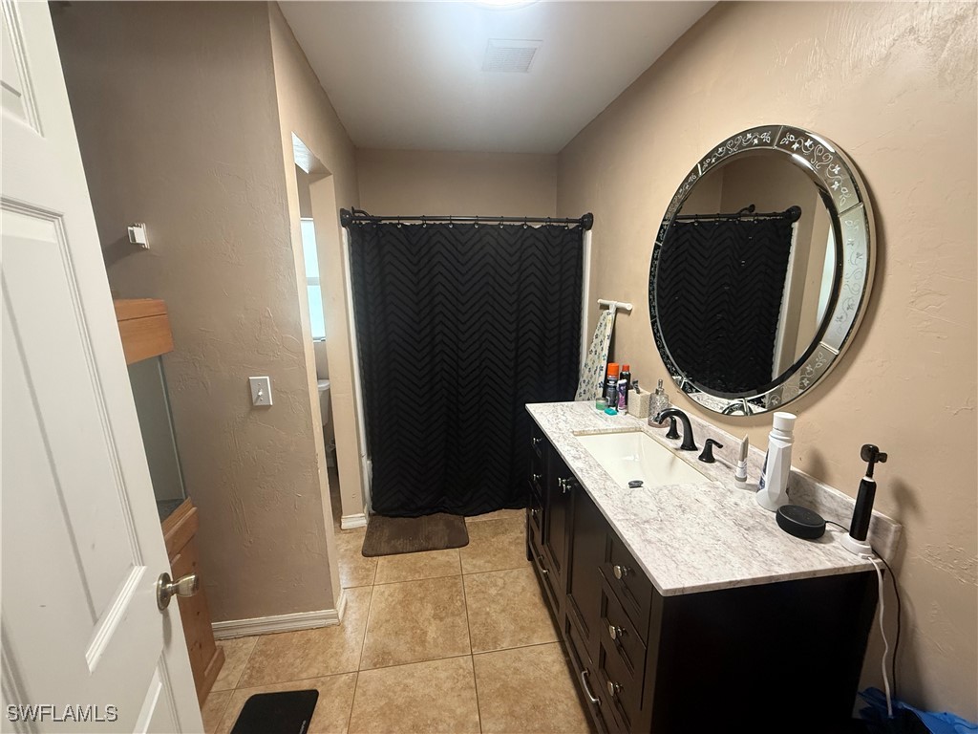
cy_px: 367
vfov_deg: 85.7
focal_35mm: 14
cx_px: 489
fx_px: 396
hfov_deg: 102.1
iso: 400
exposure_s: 1/60
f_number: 2.2
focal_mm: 2.22
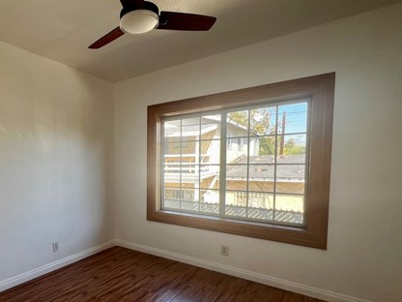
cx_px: 96
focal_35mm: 20
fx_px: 232
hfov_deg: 75.2
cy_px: 179
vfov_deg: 65.4
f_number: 1.8
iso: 32
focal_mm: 1.57
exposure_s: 1/99
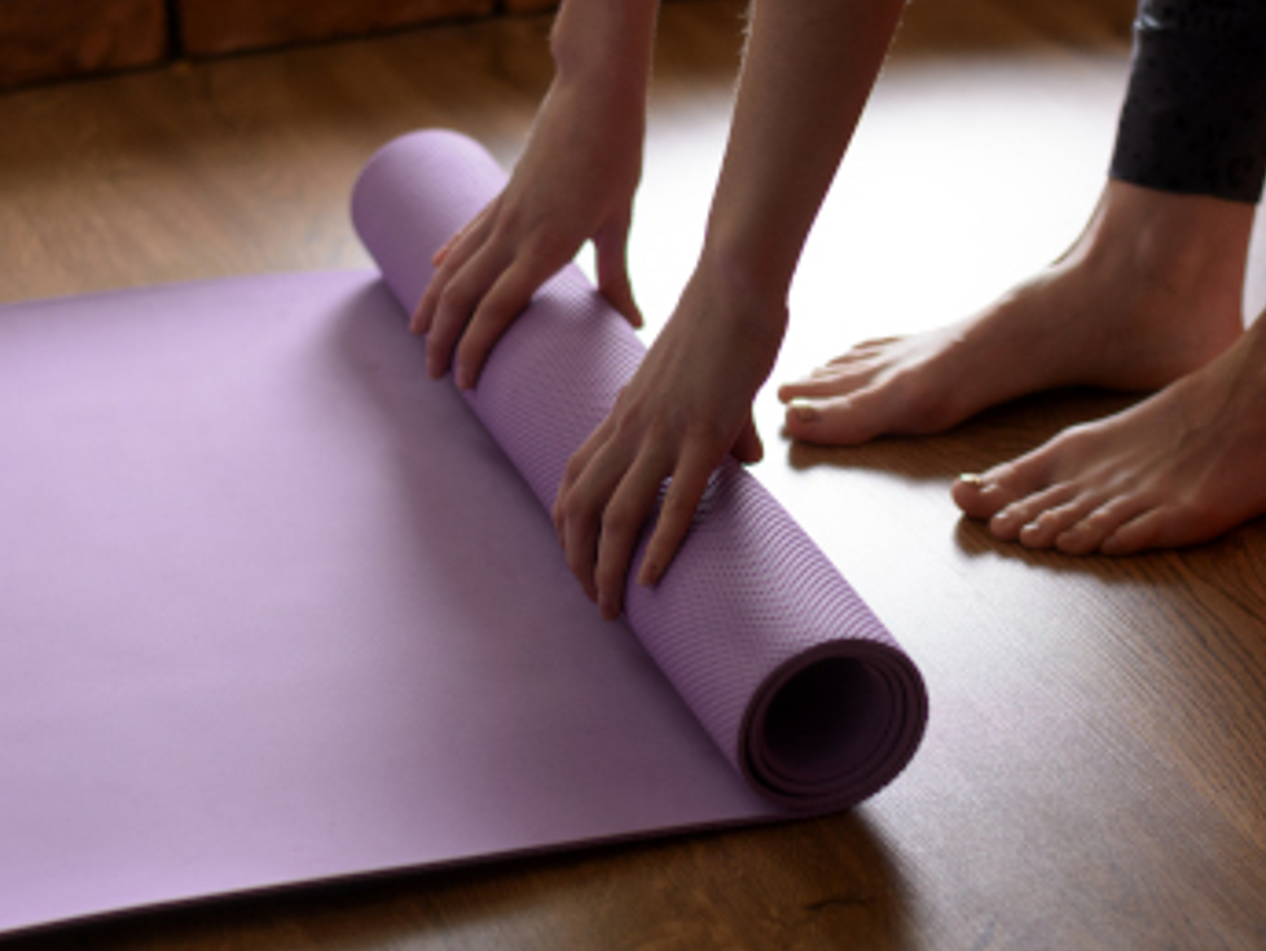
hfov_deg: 20.9
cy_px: 488
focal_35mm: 94
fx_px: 3439
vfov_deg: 15.7
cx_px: 661
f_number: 2.8
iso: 200
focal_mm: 50
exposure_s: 1/125
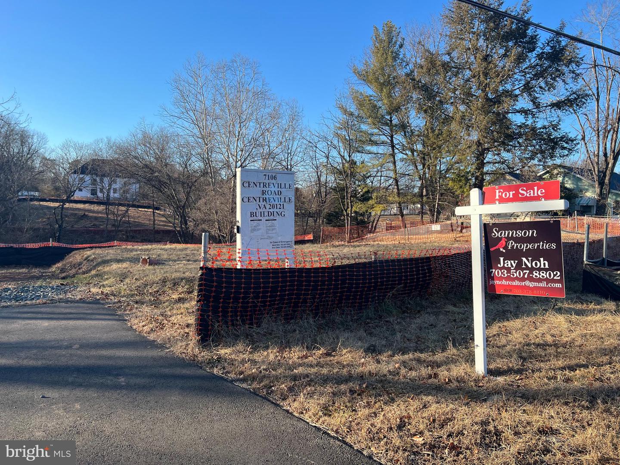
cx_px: 310
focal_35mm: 26
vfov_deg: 53.1
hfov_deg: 67.3
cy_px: 232
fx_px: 466
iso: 50
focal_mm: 5.7
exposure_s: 1/1645
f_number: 1.5
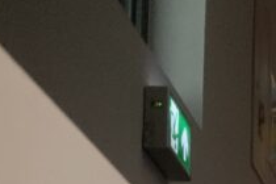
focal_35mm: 147
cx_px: 425
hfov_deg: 13.1
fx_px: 1127
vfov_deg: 7.9
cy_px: 580
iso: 100
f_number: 1.8
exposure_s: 1/60
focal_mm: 3
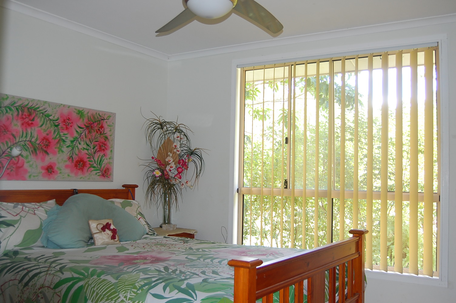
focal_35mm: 36
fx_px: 456
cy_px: 152
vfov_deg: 36.8
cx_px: 228
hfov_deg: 53.2
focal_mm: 24
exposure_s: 1/60
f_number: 4
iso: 400
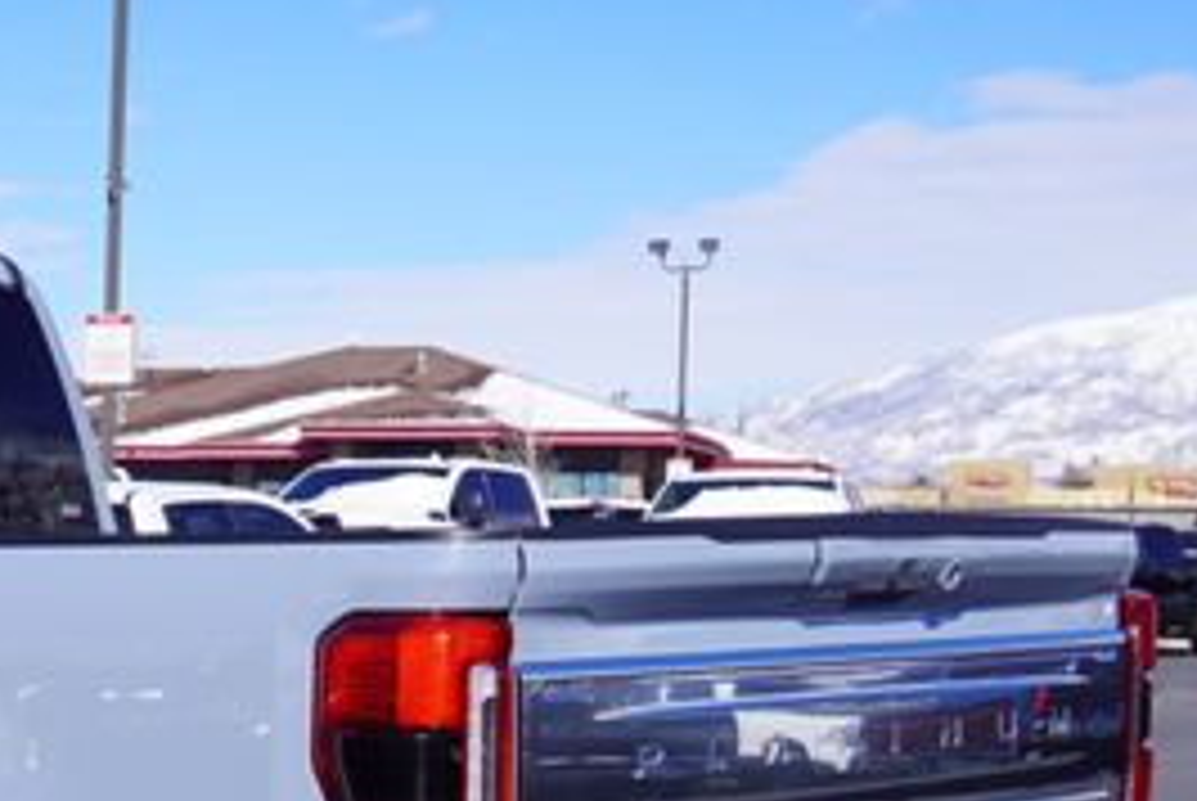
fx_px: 3129
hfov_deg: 20.5
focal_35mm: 94
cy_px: 909
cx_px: -162
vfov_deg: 14.2
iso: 100
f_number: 11
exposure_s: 1/160
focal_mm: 26
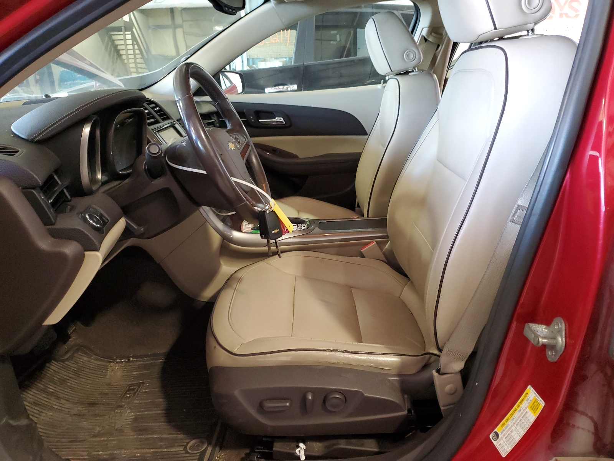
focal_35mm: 26
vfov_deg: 53.1
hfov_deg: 67.3
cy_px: 230
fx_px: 461
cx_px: 307
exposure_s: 1/60.2
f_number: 1.5
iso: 306
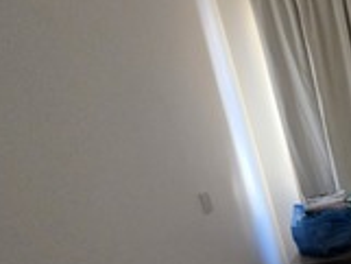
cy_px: 287
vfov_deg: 33.9
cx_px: 411
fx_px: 375
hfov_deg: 38.5
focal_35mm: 37
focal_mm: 2.2
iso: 800
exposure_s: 1/50
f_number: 1.9
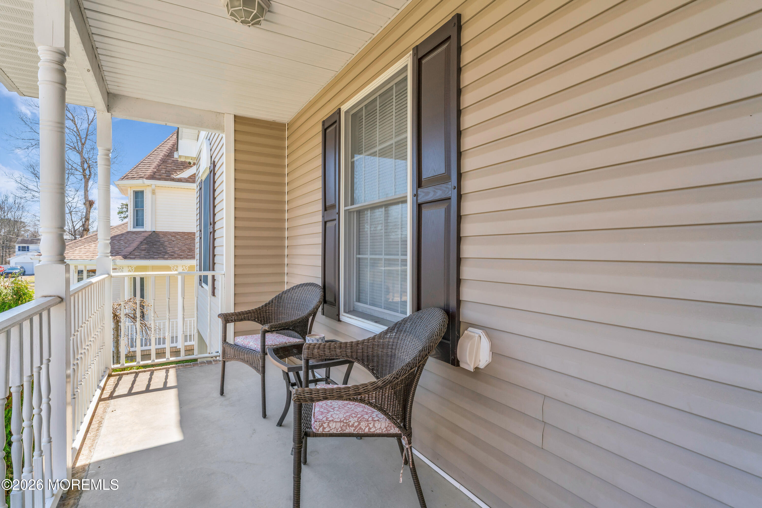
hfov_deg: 90.3
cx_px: 381
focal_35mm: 18
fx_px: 379
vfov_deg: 67.7
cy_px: 254
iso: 400
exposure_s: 1/80
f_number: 13
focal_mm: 17.9
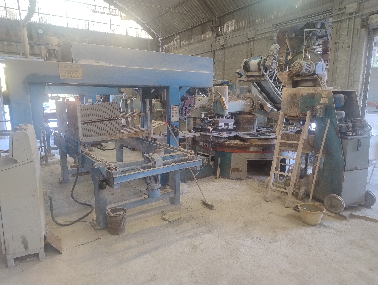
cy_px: 142
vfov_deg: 56.9
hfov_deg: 71.5
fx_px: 262
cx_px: 189
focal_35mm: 24
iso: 591
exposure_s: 1/50
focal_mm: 5.56
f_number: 1.8
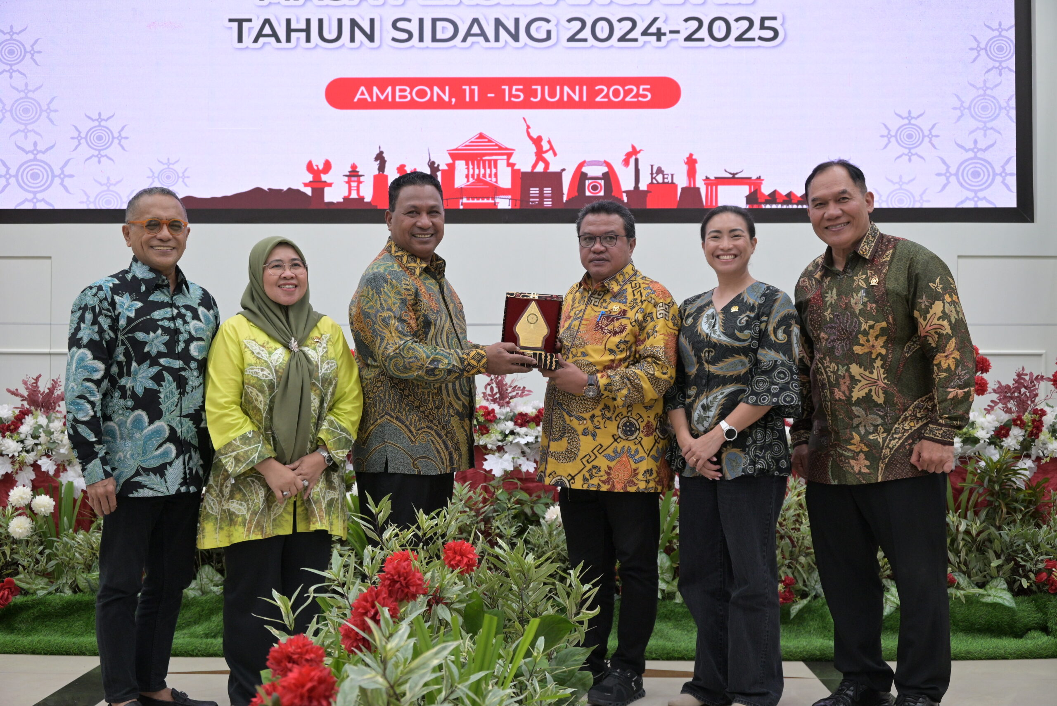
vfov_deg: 30.5
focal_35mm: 44
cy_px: 353
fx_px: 1292
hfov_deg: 44.5
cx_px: 528
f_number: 5.3
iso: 2000
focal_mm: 44
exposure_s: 1/125
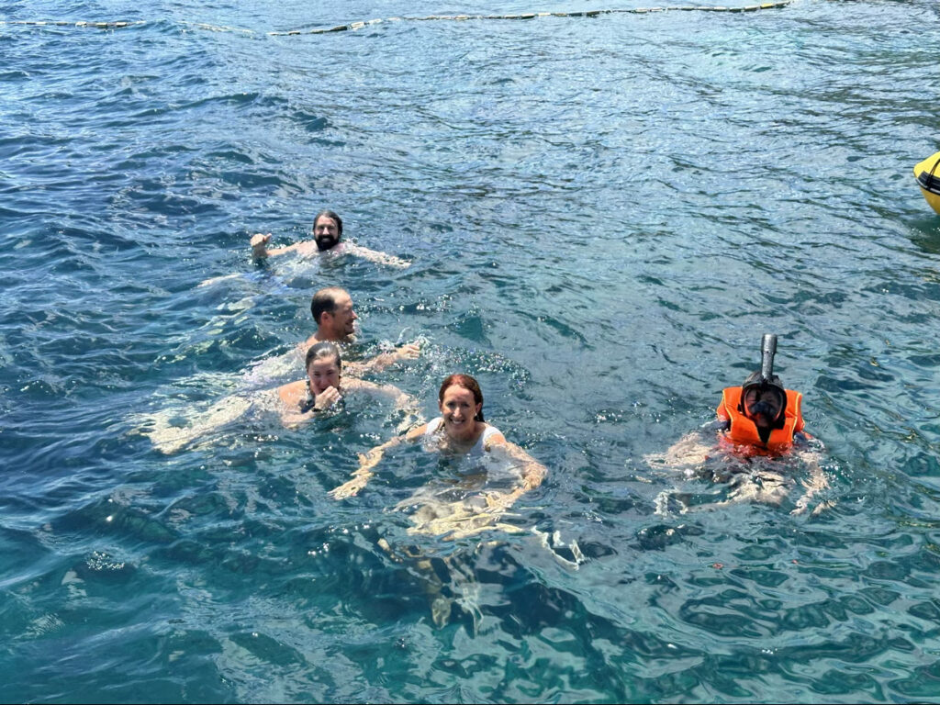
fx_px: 1303
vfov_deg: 30.3
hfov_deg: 39.7
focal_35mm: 48
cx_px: 470
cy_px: 352
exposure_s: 1/2890
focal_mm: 6.86
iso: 64
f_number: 1.78
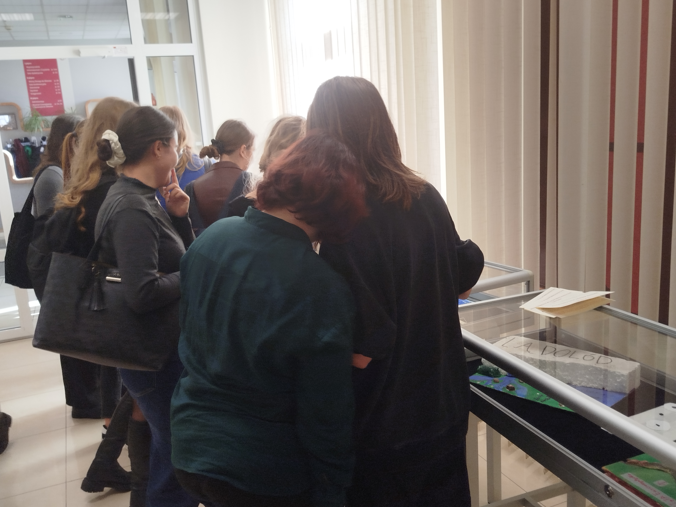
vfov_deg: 46.8
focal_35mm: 30
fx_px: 586
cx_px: 327
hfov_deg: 60.0
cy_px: 252
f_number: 1.7
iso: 64
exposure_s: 1/50
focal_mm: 5.31
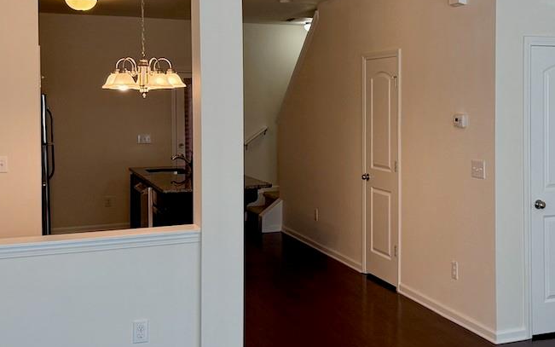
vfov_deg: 25.7
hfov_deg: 39.5
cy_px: 112
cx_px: 396
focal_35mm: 50
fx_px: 756
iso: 200
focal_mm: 6.76
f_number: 1.78
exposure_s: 1/237
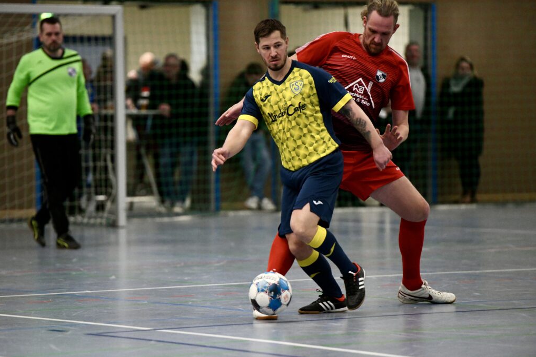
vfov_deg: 7.6
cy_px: 179
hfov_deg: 11.4
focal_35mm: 181
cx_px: 268
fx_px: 2695
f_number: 2.8
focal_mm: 180
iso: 8000
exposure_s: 1/1600
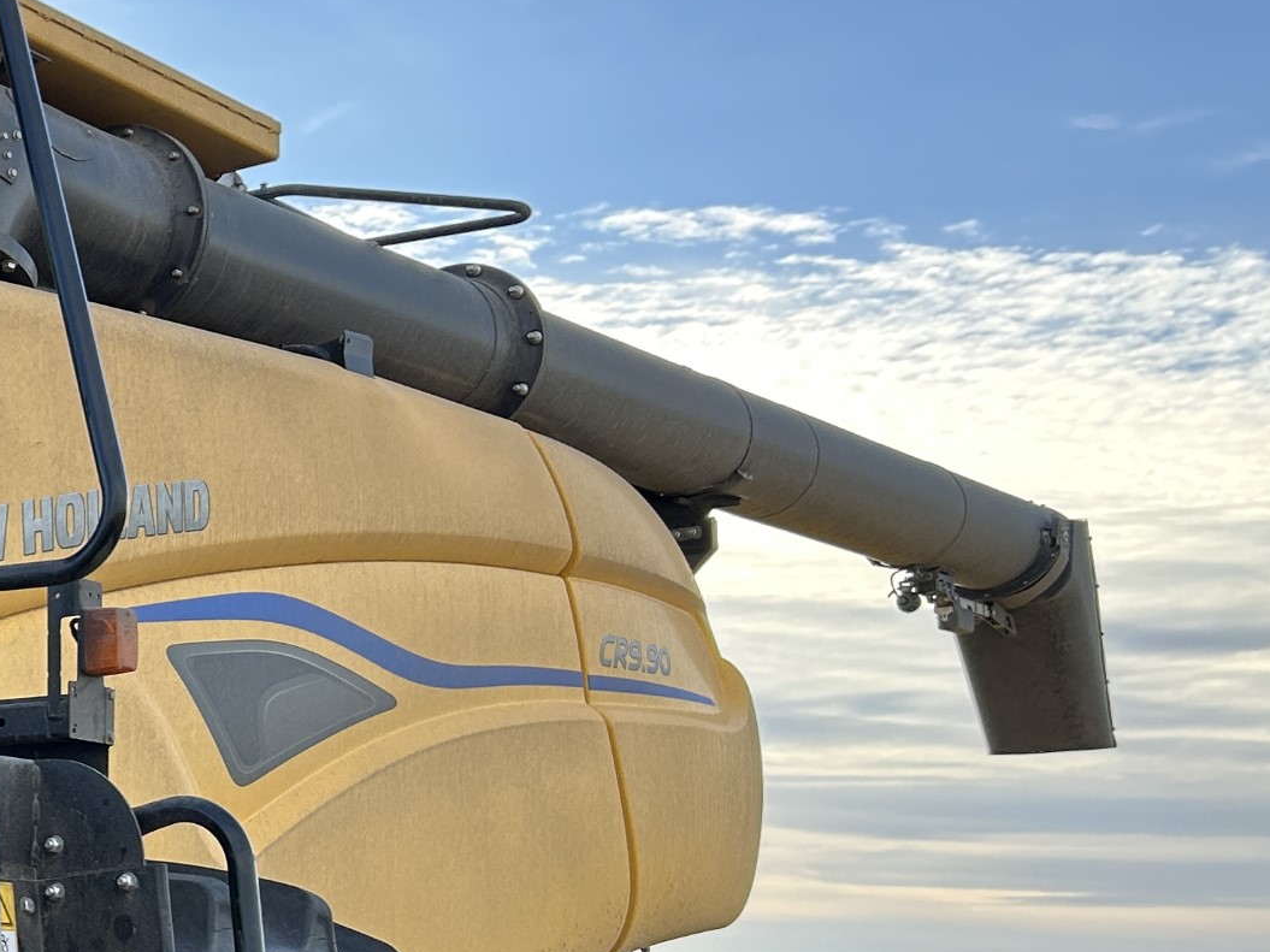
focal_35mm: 71
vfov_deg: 20.5
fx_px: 2605
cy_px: 764
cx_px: -453
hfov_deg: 23.6
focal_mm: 5.7
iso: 50
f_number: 1.5
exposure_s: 1/940
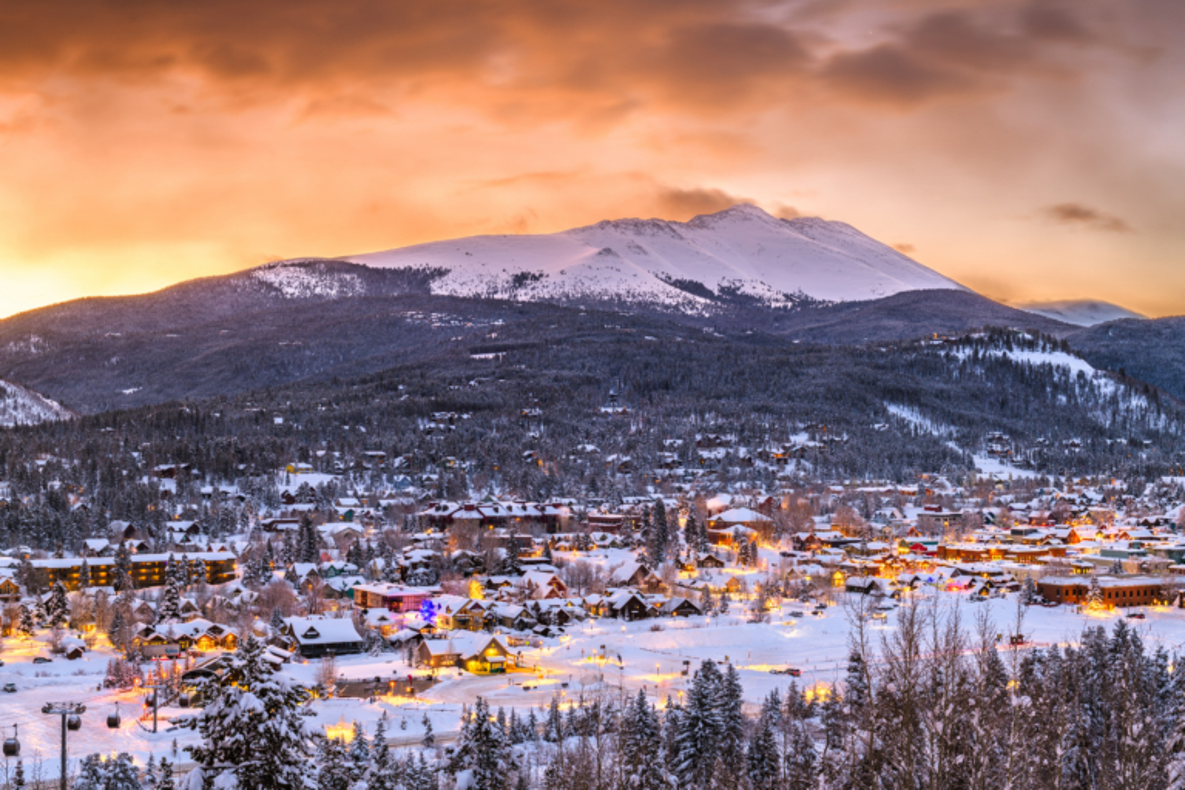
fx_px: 1646
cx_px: 592
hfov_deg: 39.6
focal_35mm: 50
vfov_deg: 27.0
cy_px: 395
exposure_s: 20
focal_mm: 50
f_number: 11
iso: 64
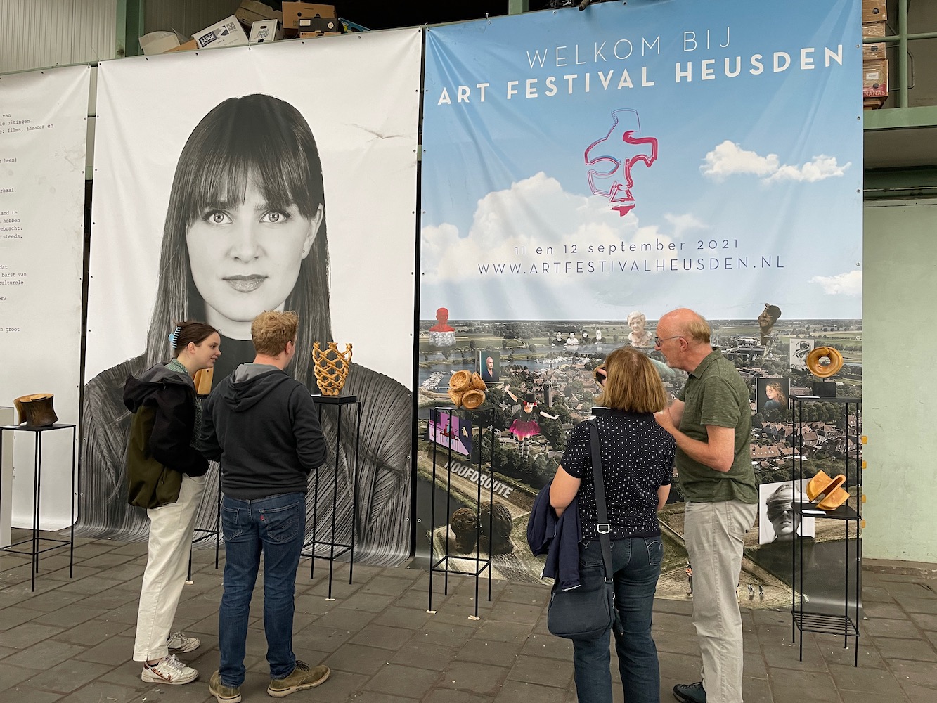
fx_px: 704
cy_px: 352
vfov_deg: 53.1
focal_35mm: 26
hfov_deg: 67.3
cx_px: 468
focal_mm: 4.2
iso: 125
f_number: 1.6
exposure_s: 1/95
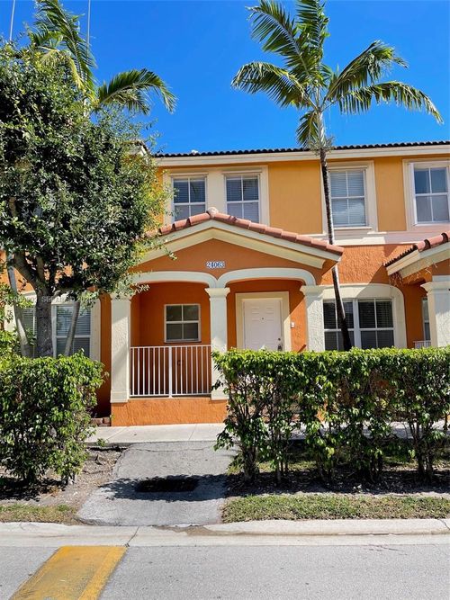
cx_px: 225
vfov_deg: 67.3
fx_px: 451
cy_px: 300
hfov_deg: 53.0
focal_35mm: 26
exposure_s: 1/2203
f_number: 1.6
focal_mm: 5.1
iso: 32
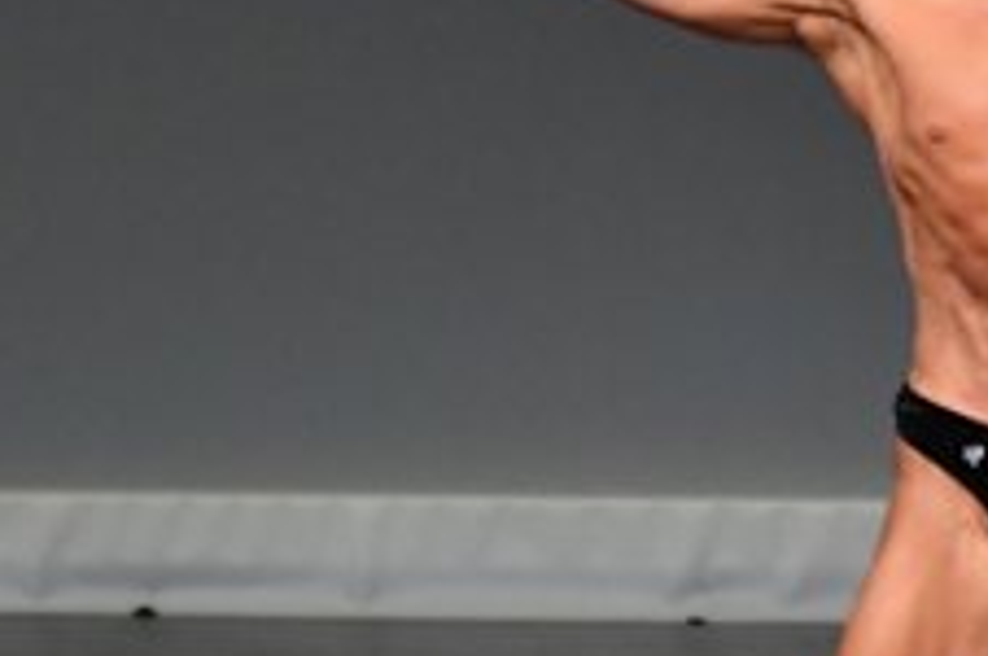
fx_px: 32420
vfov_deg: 1.2
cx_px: 1156
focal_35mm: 1183
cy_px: 446
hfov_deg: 1.7
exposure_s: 1/400
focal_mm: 230
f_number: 5.6
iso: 4000
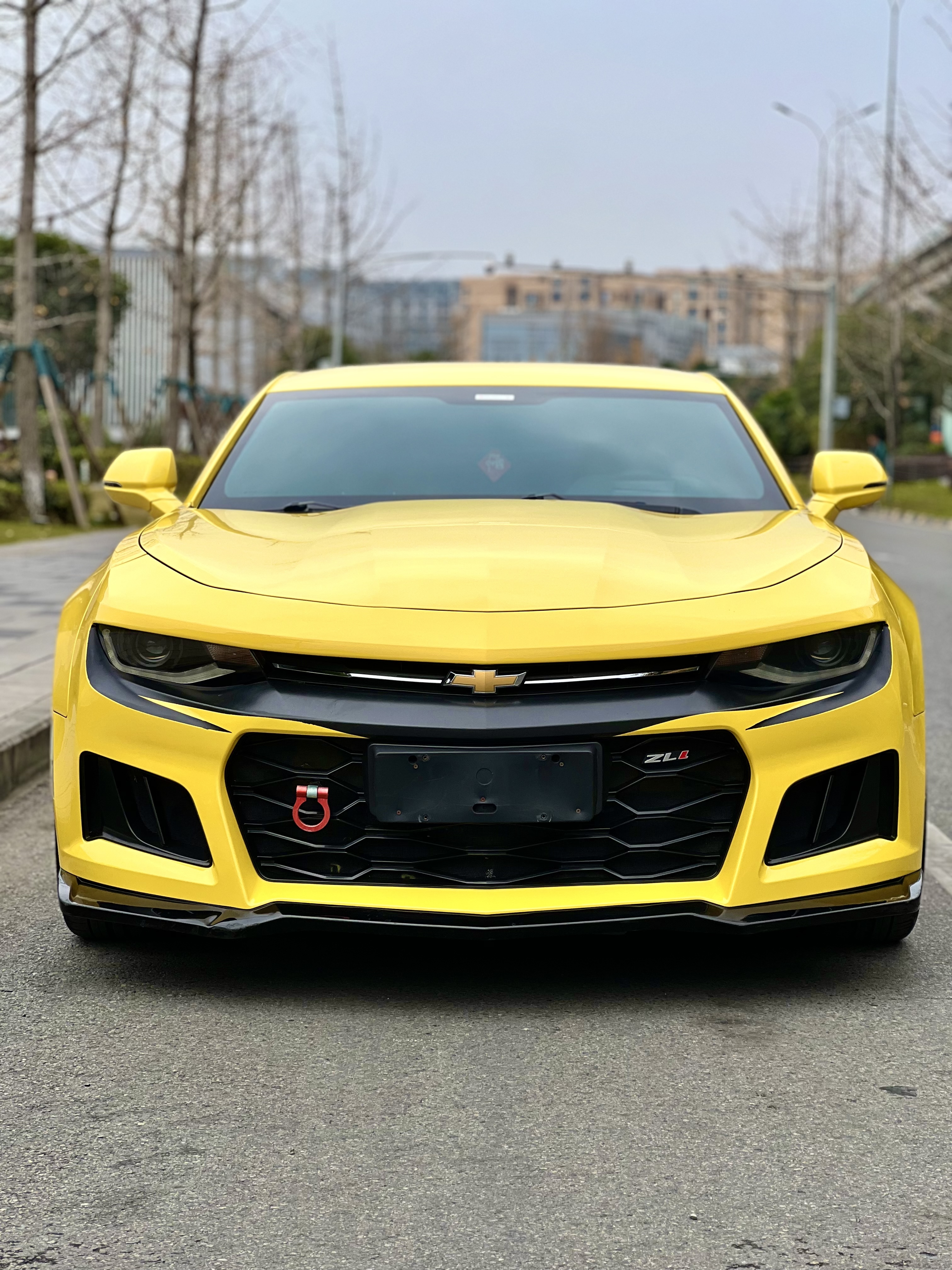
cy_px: 635
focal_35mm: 77
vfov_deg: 25.3
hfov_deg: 19.1
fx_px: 2824
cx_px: 476
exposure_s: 1/159
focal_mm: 9
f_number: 2.8
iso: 25
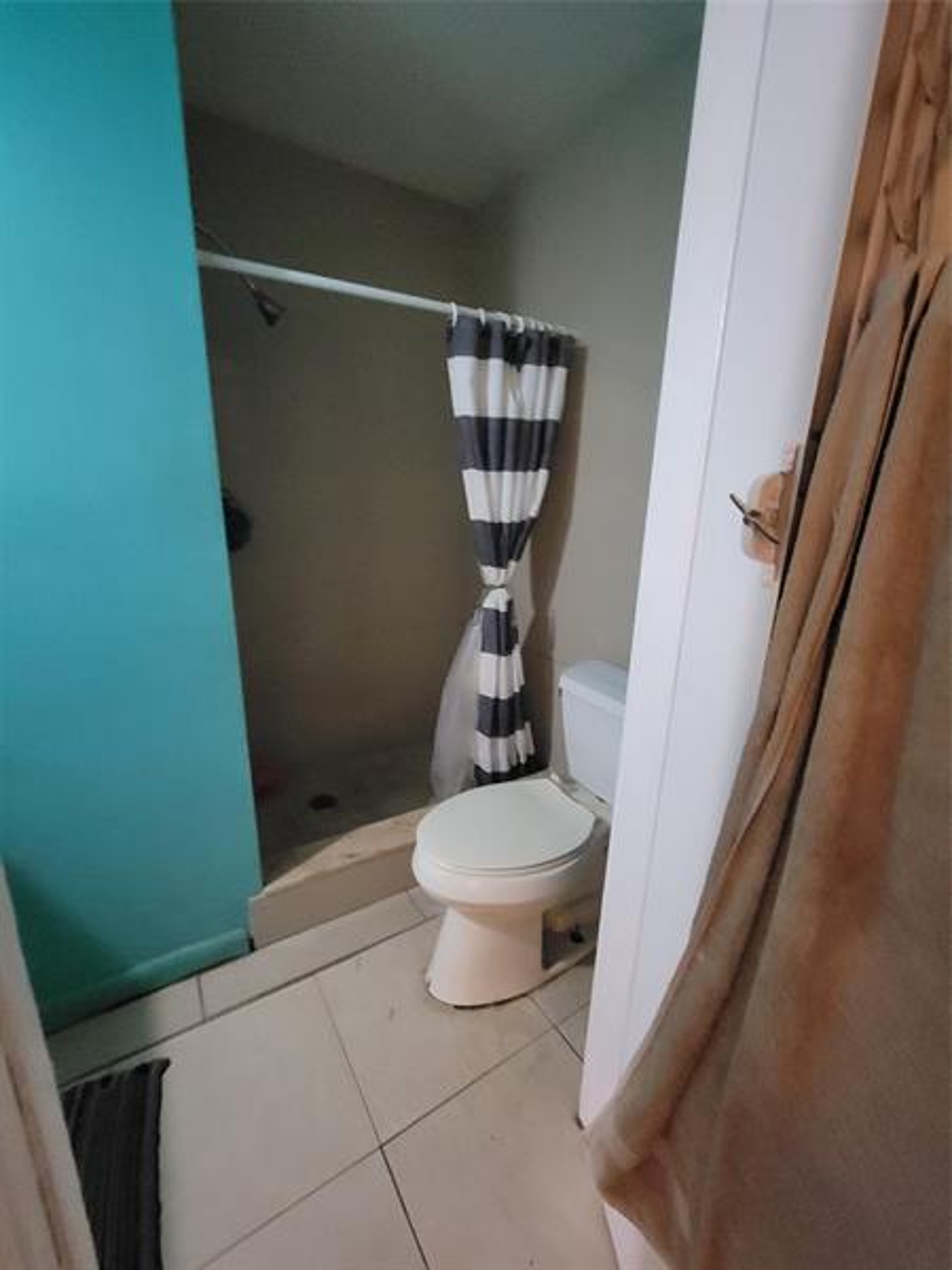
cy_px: 635
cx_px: 476
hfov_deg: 89.9
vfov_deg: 106.2
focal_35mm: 13
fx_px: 477
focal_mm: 2.2
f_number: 2.2
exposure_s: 1/24
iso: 1250
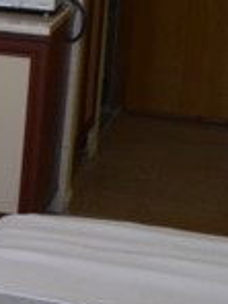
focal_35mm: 124
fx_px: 1089
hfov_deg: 10.3
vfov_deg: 15.7
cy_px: 39
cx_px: -318
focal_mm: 18
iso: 1000
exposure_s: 1/200
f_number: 9.5
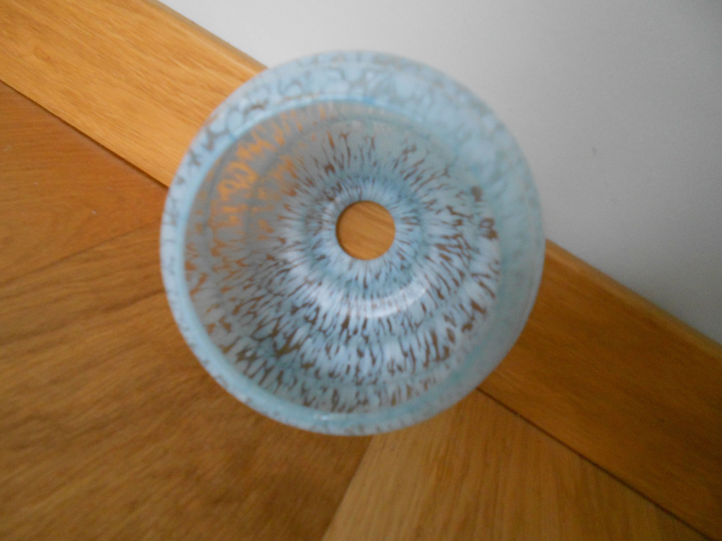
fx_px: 542
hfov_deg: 67.3
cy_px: 270
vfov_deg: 53.1
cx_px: 361
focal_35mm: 26
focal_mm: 4.6
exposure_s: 1/8
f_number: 3.2
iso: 400
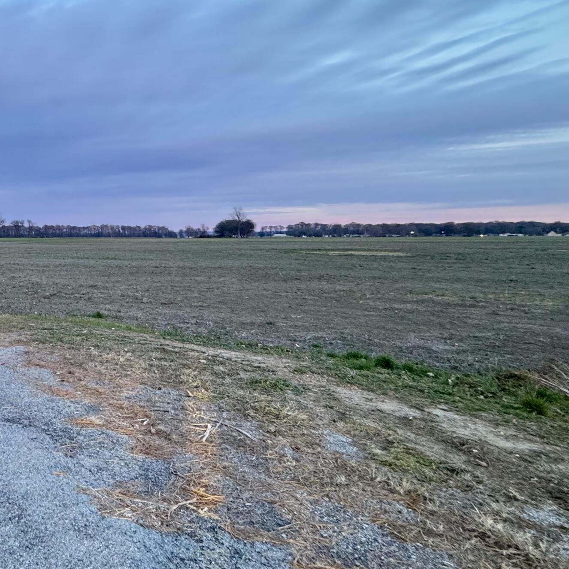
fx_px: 521
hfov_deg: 46.2
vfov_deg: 57.2
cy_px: 254
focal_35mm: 28
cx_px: -22
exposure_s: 1/99
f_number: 2.2
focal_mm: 2.22
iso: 200
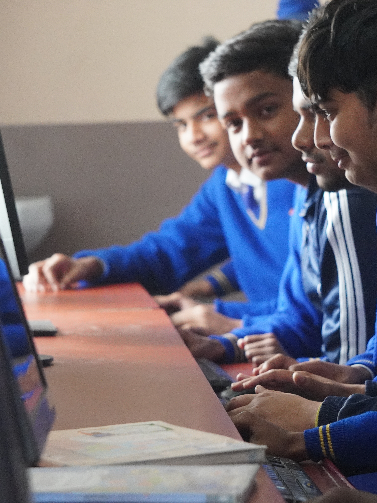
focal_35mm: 191
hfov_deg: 7.8
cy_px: 252
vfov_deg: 10.4
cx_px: 266
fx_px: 2774
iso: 3200
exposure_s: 1/160
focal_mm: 88
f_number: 5
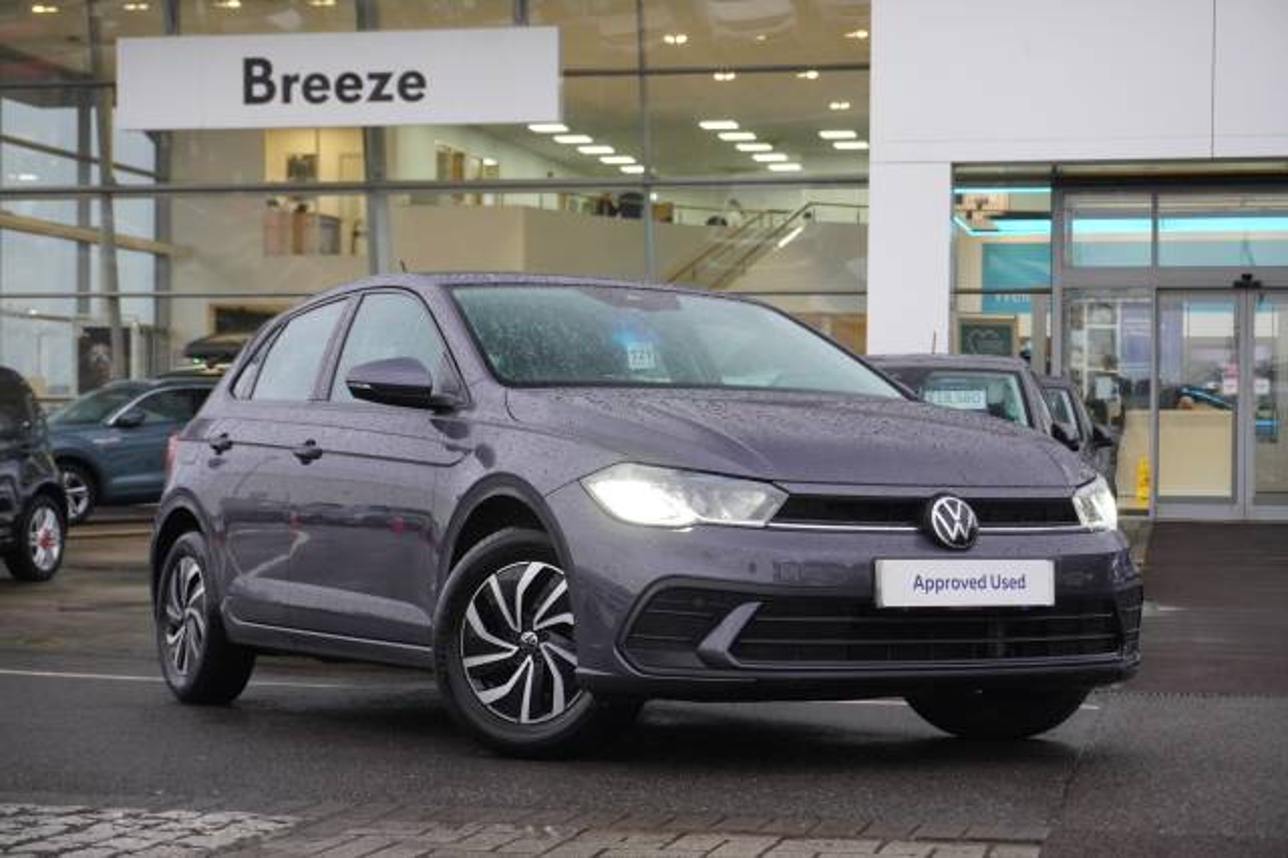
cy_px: 429
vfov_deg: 20.6
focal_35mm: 66
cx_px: 644
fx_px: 2360
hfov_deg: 30.5
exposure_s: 1/160
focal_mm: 44
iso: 2500
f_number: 5.6
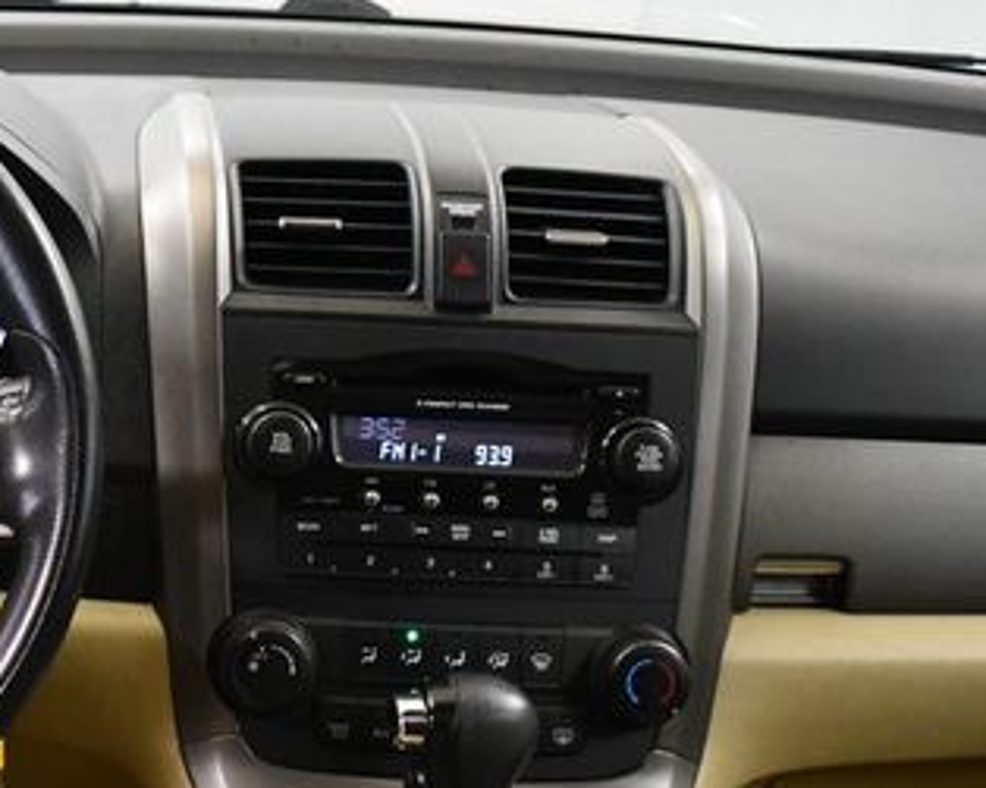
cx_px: 35
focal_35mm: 69
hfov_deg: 26.3
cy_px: 333
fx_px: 2013
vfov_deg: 22.1
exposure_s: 1/125
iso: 3200
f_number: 3.5
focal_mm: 18
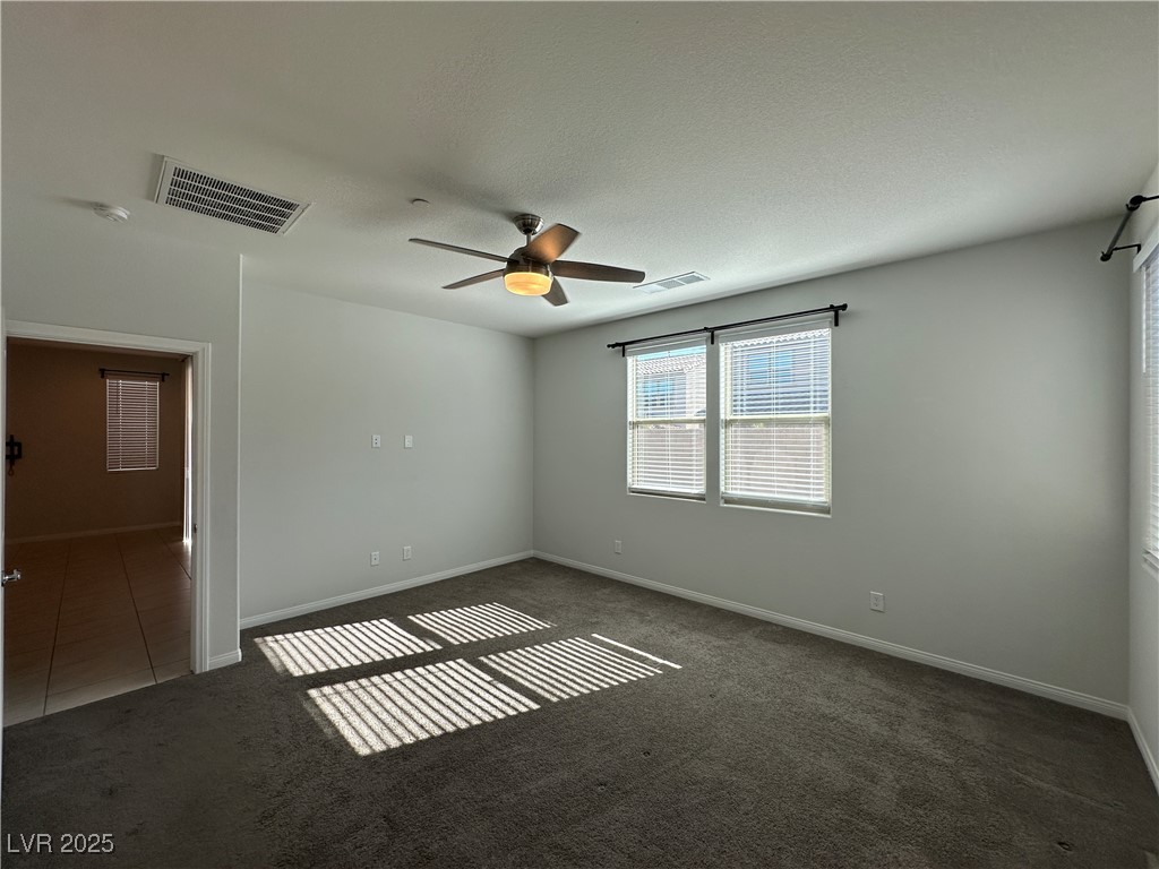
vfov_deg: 85.7
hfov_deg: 102.1
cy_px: 434
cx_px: 580
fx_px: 469
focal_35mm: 14
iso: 40
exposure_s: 1/227
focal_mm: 2.22
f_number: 2.2
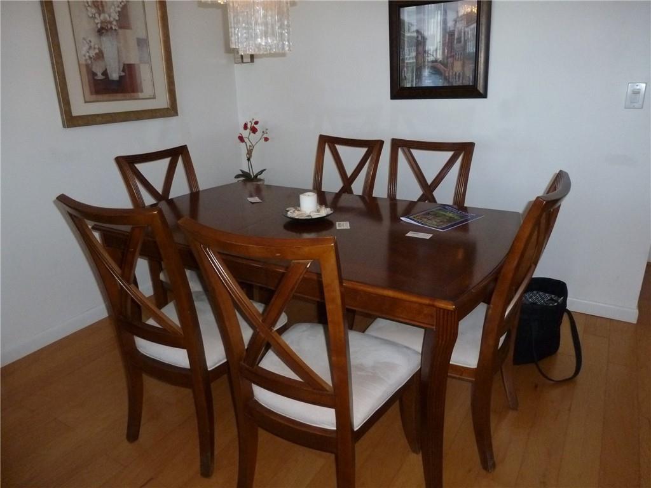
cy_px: 244
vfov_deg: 56.8
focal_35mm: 24
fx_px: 451
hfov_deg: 71.6
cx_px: 326
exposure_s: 1/125
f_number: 3.3
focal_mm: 4.3
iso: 400
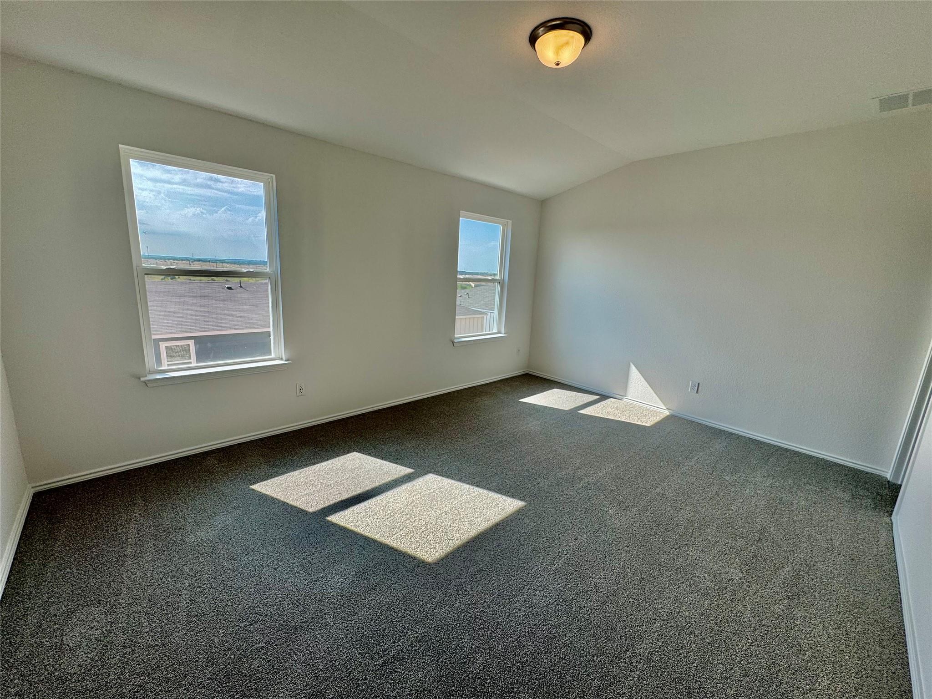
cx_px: 466
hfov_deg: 102.1
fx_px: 377
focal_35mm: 14
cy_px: 350
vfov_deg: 85.7
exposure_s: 1/401
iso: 40
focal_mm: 2.22
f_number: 2.2
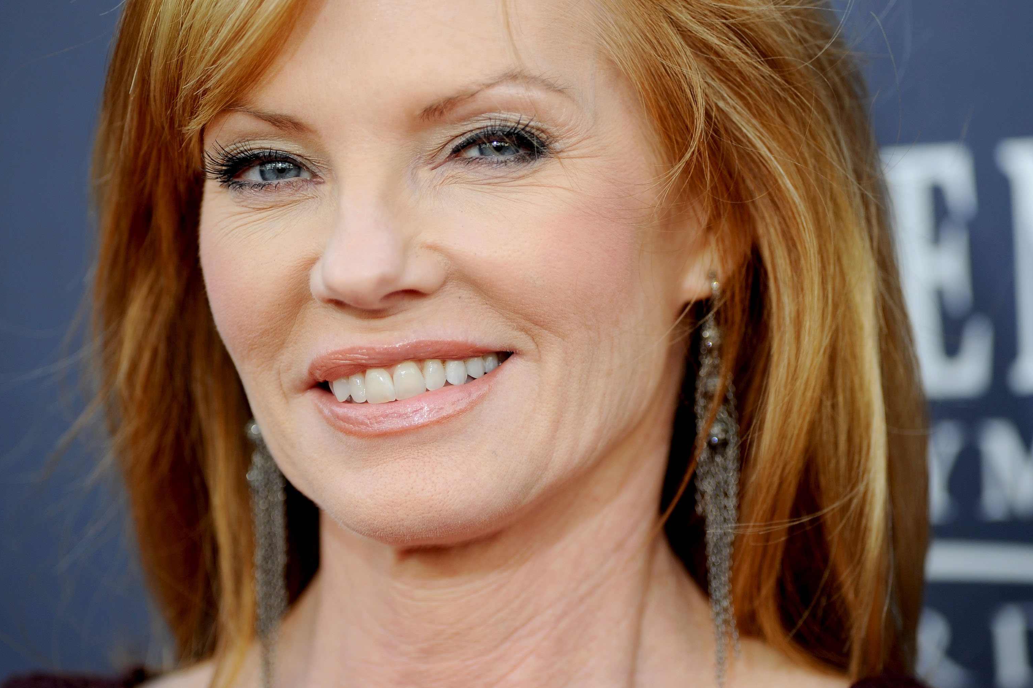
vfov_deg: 3.3
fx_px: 12016
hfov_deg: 4.9
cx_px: 546
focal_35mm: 419
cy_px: 279
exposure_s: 1/640
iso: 200
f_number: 2.8
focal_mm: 300
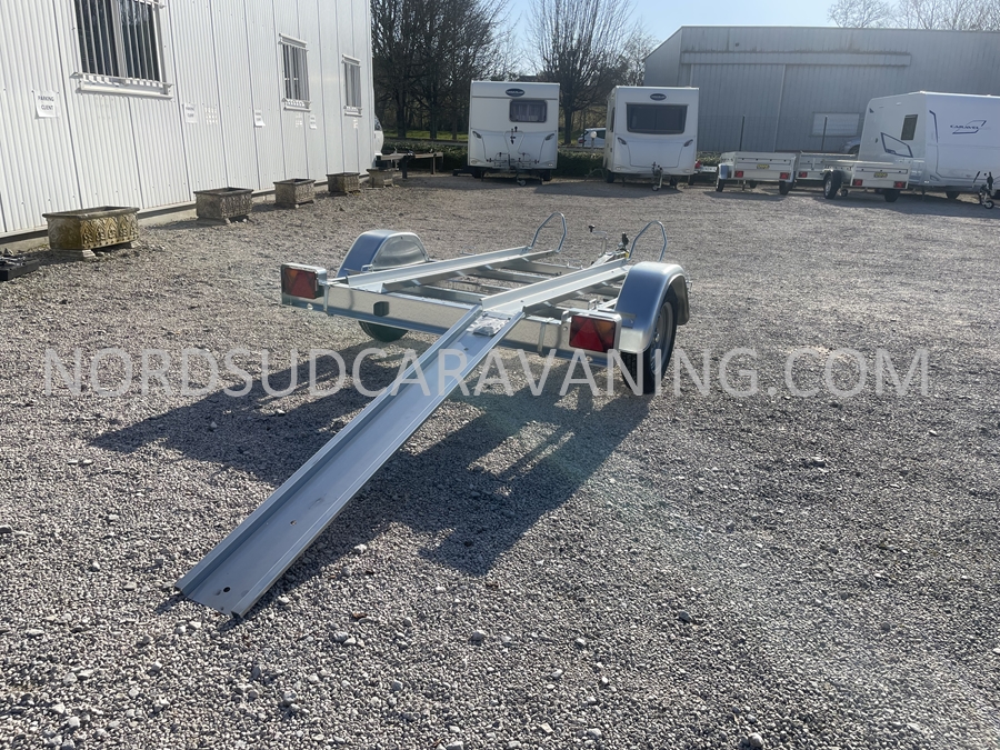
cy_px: 375
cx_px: 500
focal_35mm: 26
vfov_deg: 53.1
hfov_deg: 67.3
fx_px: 751
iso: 32
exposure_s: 1/3731
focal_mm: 4.2
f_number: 1.6
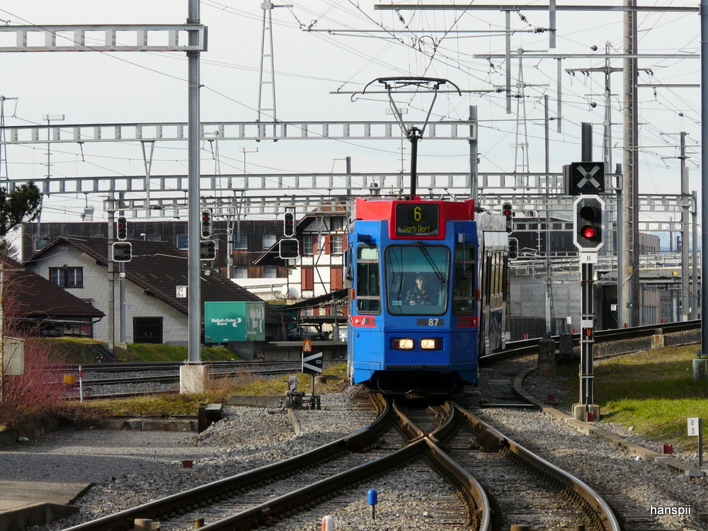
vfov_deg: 6.2
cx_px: 354
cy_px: 266
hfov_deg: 8.3
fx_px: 4888
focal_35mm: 239
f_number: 5.6
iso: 100
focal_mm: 39.3
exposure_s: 1/250
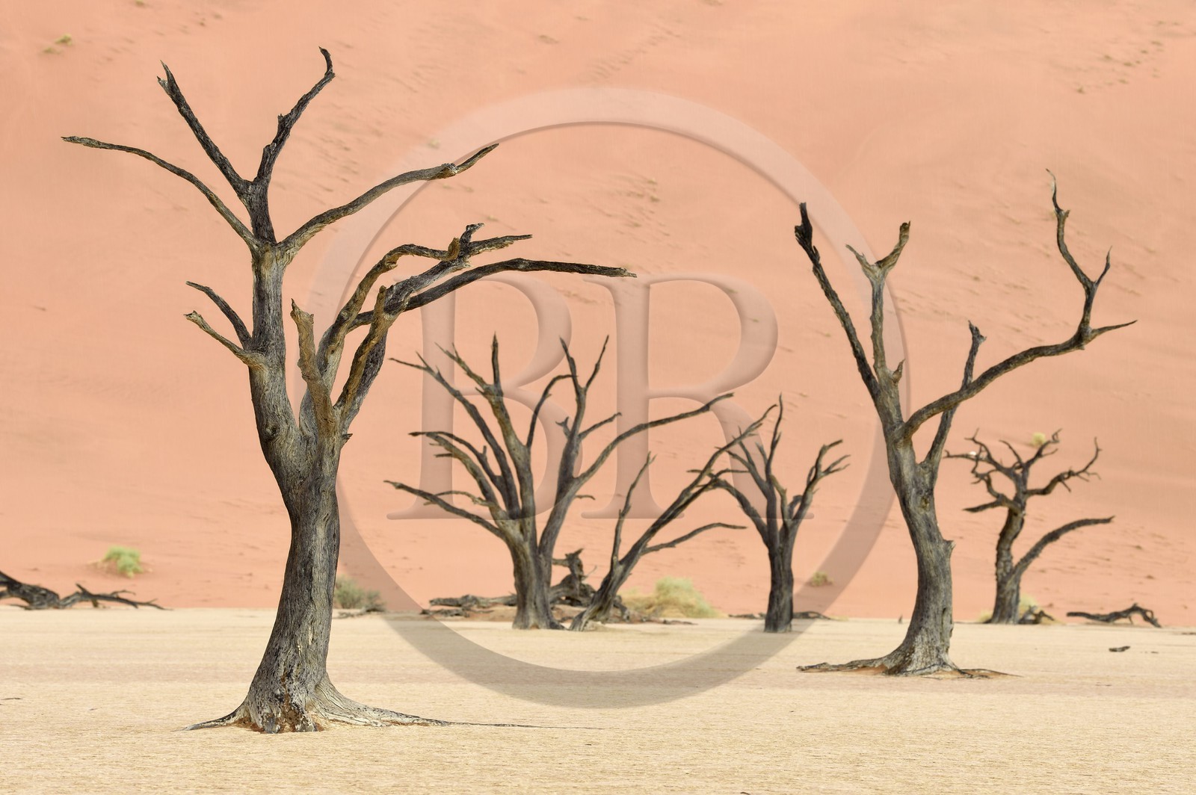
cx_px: 598
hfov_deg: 12.8
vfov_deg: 8.6
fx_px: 5311
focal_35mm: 160
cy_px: 398
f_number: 8
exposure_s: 1/80
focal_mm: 160
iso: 100
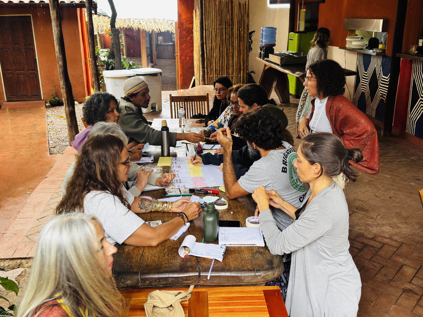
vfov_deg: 40.7
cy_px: 158
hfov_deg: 52.6
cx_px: 212
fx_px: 428
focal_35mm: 35
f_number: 1.78
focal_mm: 6.76
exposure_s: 1/118
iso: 125
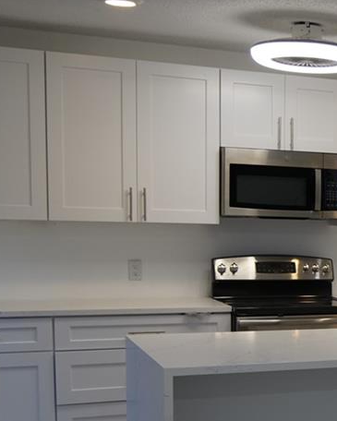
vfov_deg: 23.9
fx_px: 985
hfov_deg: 16.8
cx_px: 570
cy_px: 321
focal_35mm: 79
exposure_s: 1/160
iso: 800
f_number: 4
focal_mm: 24
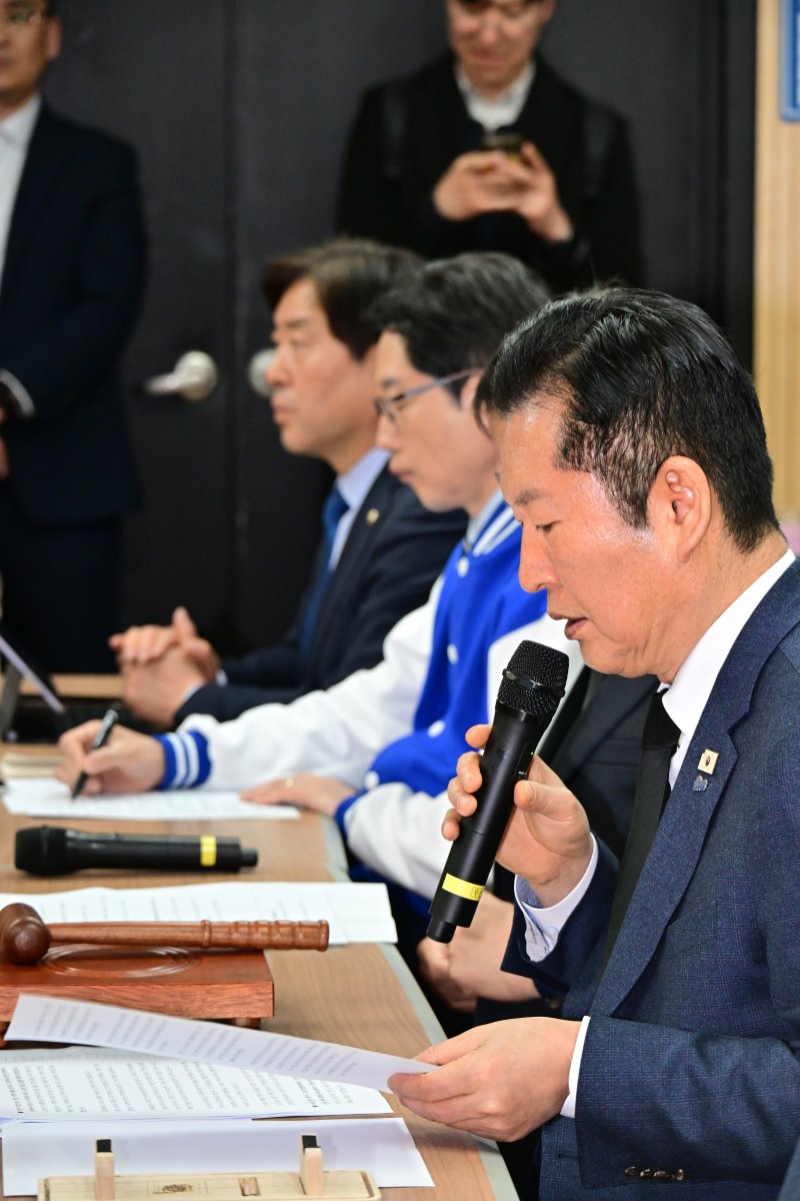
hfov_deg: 11.4
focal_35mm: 120
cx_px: 400
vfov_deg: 17.1
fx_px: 4000
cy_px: 600
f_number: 6.7
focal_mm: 120
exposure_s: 1/200
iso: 3200
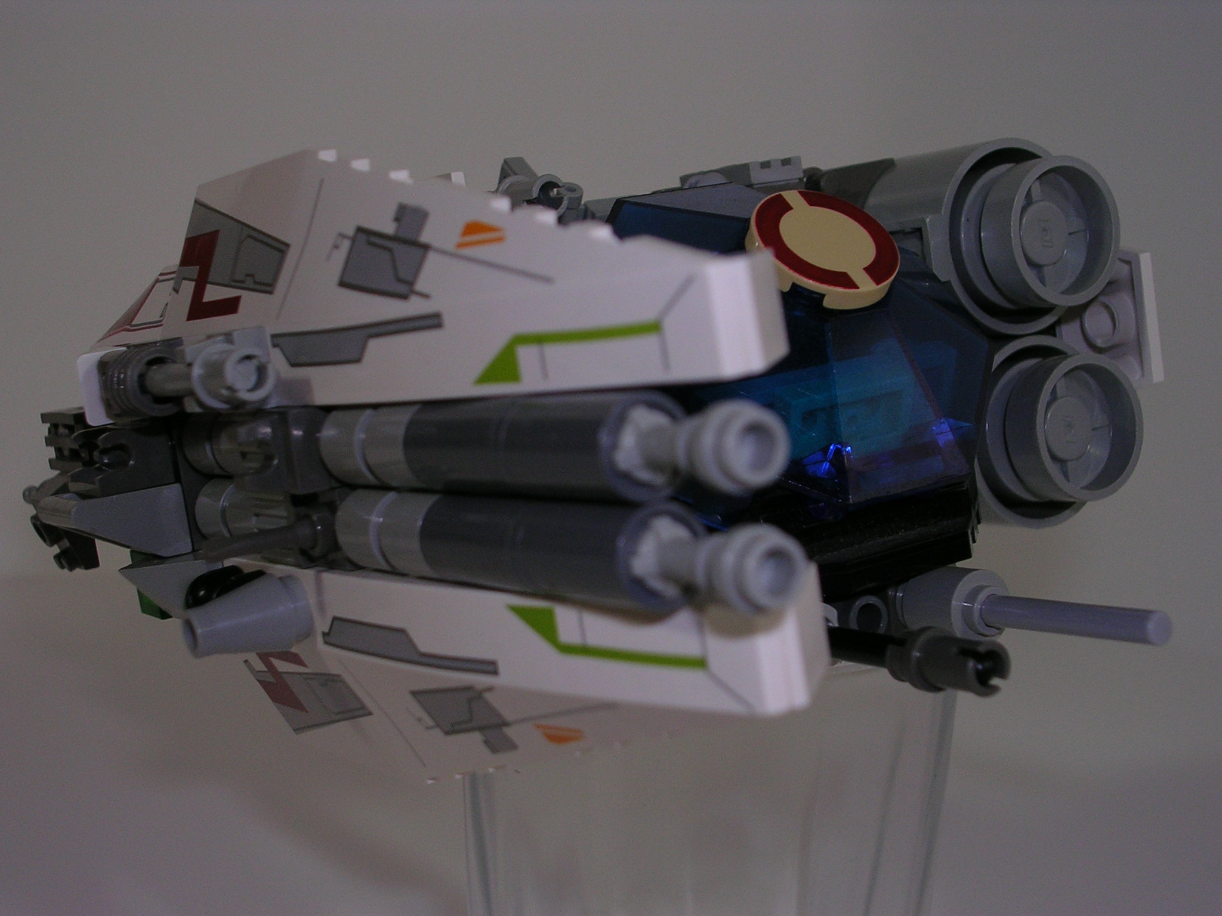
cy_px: 458
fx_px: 1977
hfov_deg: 34.3
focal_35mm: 56
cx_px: 611
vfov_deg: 26.1
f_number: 3.3
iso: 50
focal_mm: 8.5
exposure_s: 1/60.1
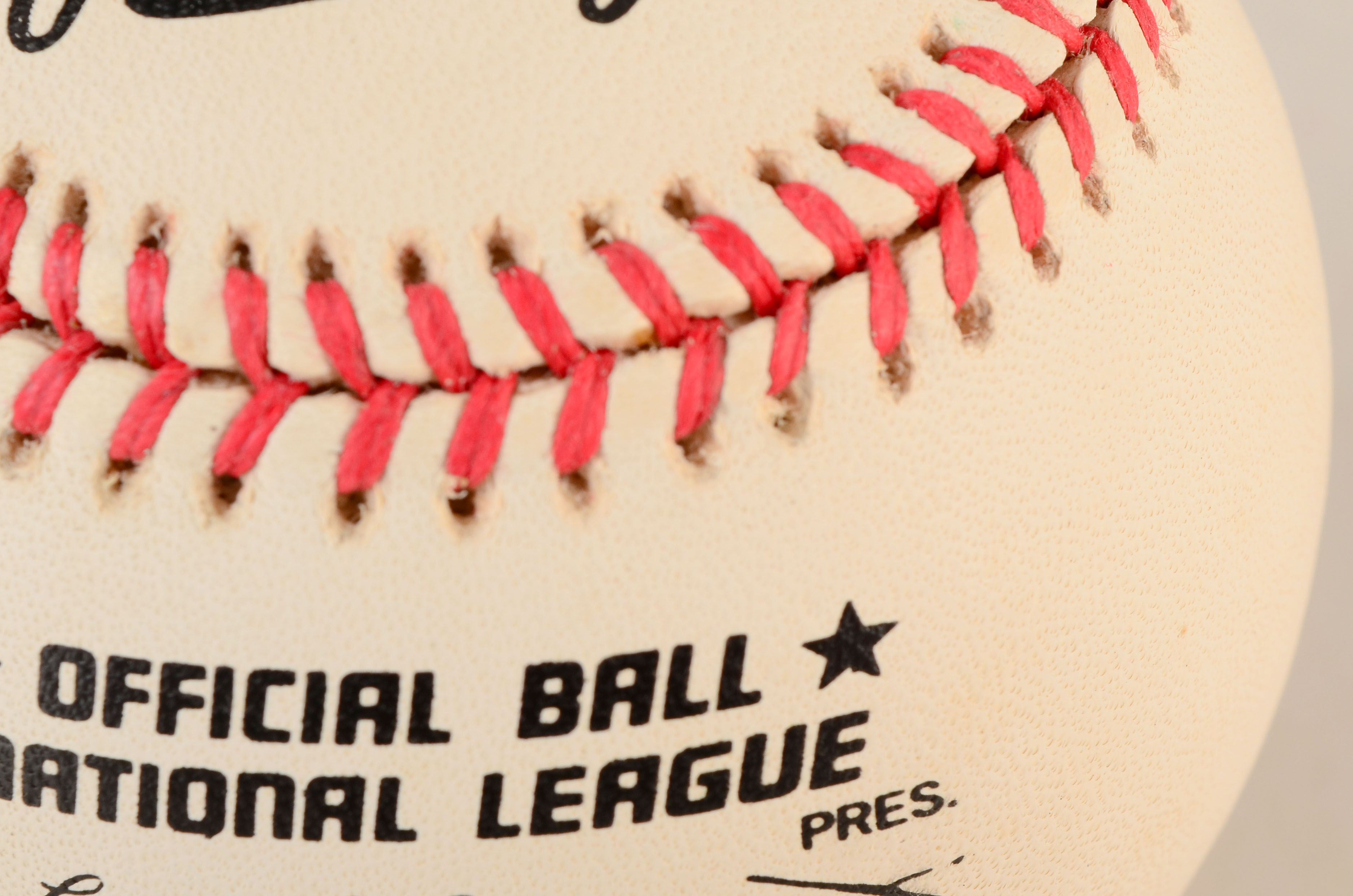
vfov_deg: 12.5
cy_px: 327
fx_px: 4075
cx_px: 615
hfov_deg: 18.8
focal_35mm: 109
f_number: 16
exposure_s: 1/160
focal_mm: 55
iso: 200
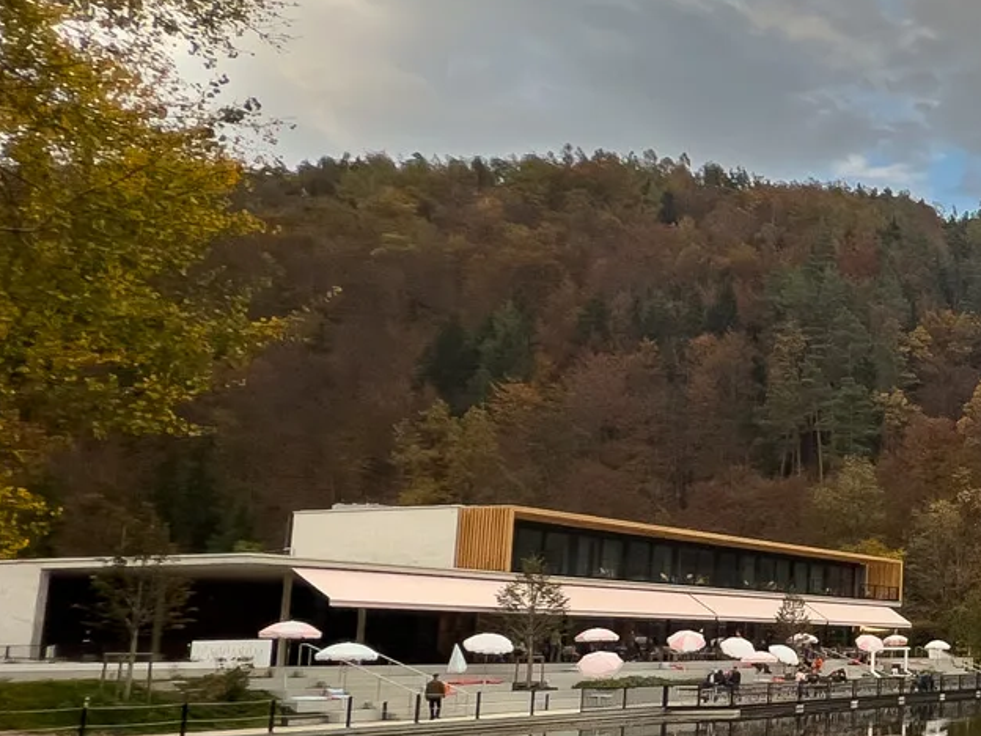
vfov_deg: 35.6
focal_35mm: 40
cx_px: 1376
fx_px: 1134
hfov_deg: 31.3
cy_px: 499
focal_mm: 1.57
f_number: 1.8
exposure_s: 1/150
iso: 32
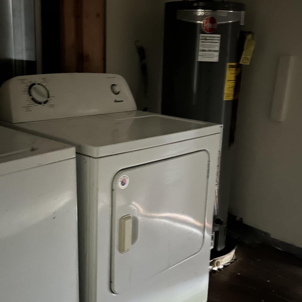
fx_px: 444
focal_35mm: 45
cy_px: 171
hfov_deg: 37.6
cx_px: 154
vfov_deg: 37.5
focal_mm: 5.7
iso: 1000
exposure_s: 1/2
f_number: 1.5
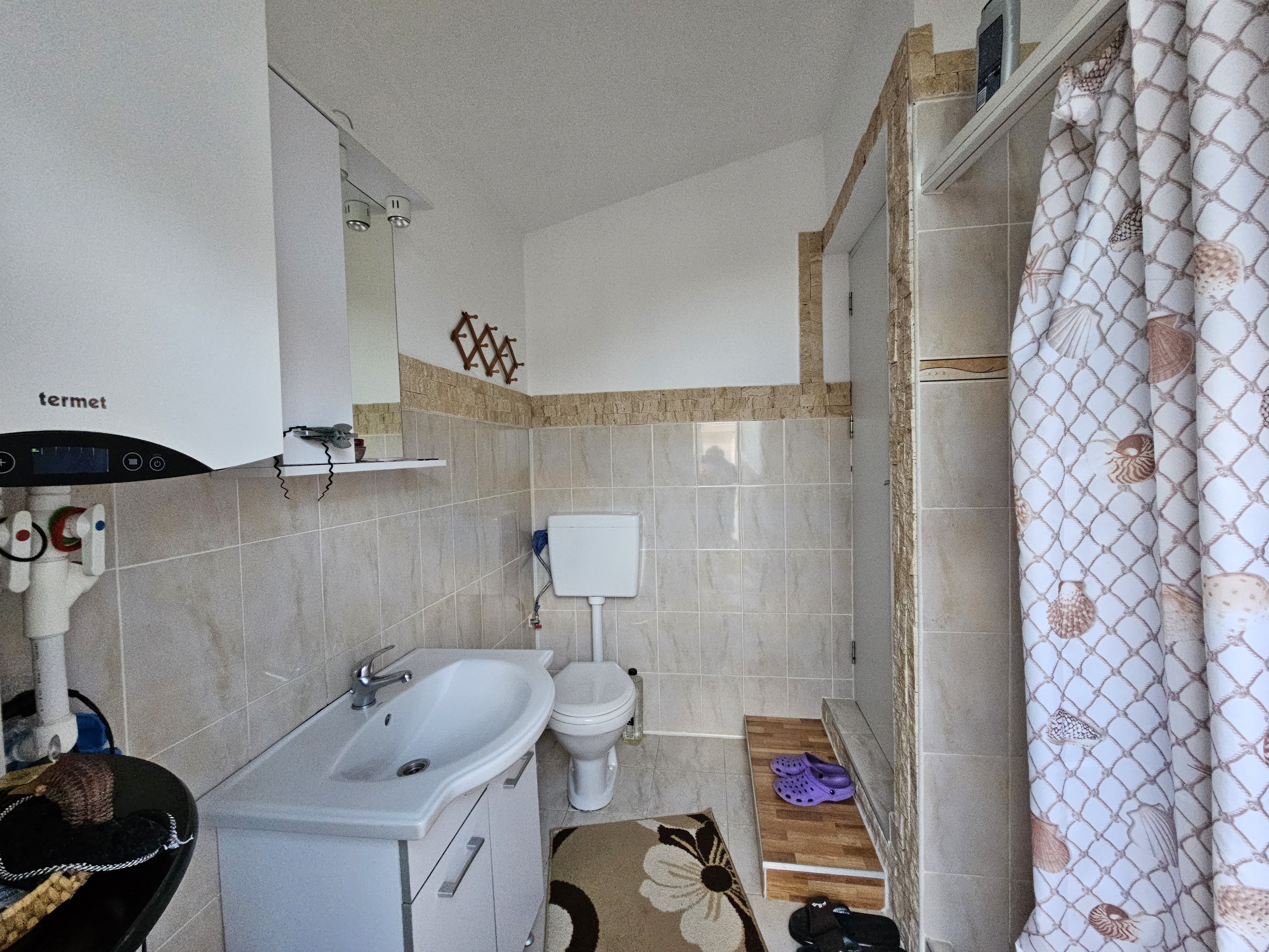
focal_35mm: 13
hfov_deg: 106.2
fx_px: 477
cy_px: 476
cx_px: 634
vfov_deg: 89.9
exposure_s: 1/100
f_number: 2.2
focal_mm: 2.2
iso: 400
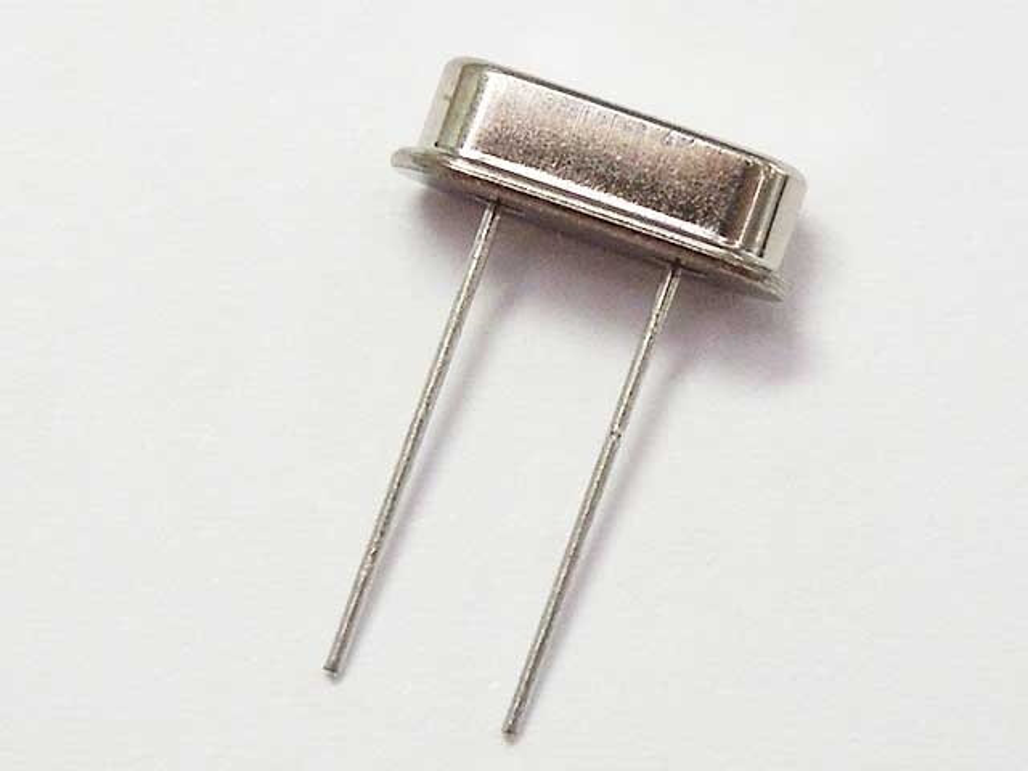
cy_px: 386
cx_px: 514
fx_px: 1425
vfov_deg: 30.3
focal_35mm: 48
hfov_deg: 39.7
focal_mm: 8.7
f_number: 4
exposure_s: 1/160
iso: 100
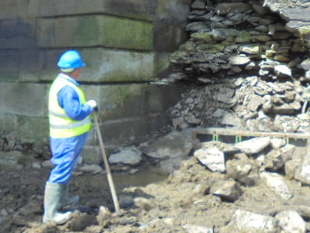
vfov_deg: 28.2
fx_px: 448
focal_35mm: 50
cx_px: 216
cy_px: 32
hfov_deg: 37.6
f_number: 3.5
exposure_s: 1/320
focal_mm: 4.6
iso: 100
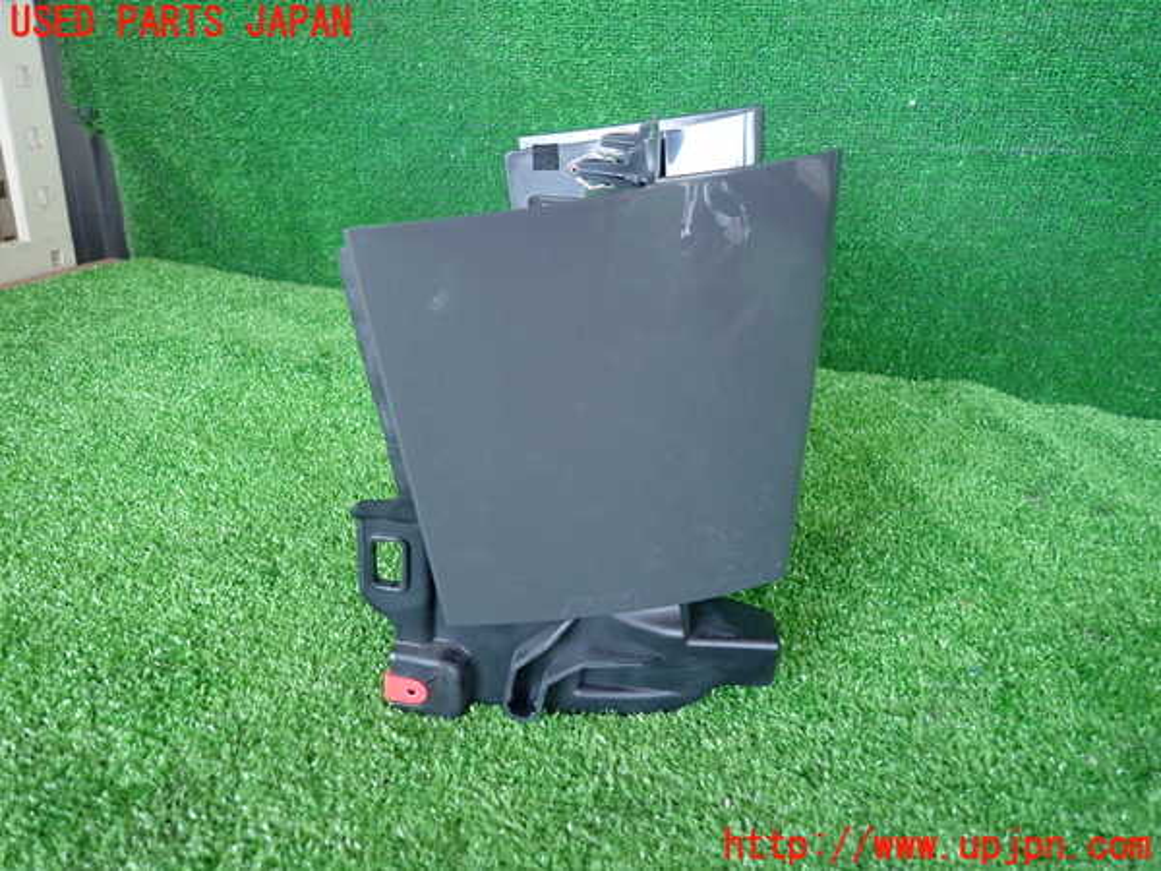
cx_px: 580
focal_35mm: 25
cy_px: 436
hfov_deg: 69.4
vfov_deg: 54.9
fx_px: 838
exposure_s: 1/80
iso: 200
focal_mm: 4.5
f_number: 2
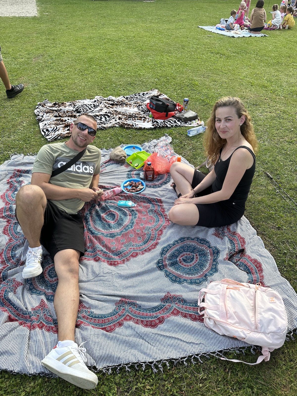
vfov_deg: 71.6
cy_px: 198
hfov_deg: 56.8
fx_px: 275
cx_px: 148
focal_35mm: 24
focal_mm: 6.86
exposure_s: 1/962
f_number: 1.78
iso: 80
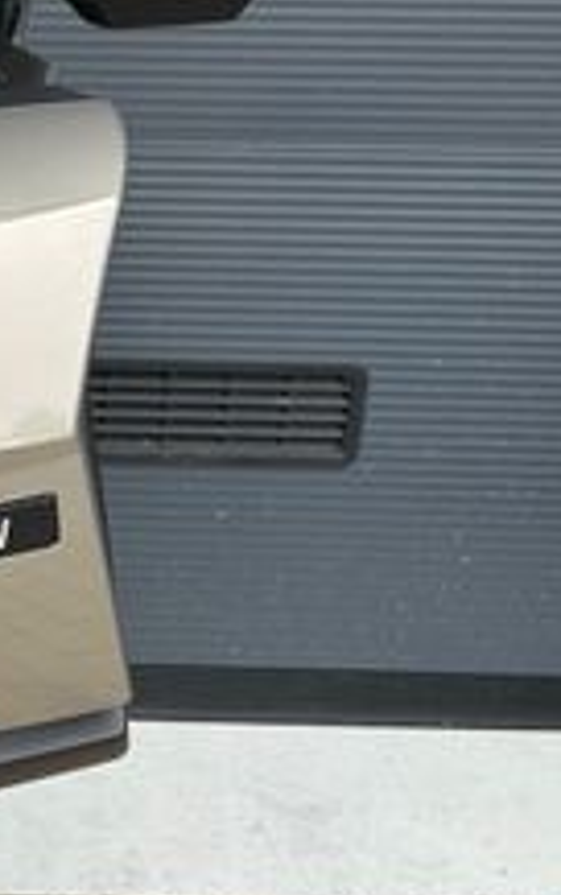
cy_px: 260
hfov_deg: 13.9
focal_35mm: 75
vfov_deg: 27.2
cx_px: -648
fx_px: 1831
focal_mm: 6.86
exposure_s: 1/317
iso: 80
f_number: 1.78
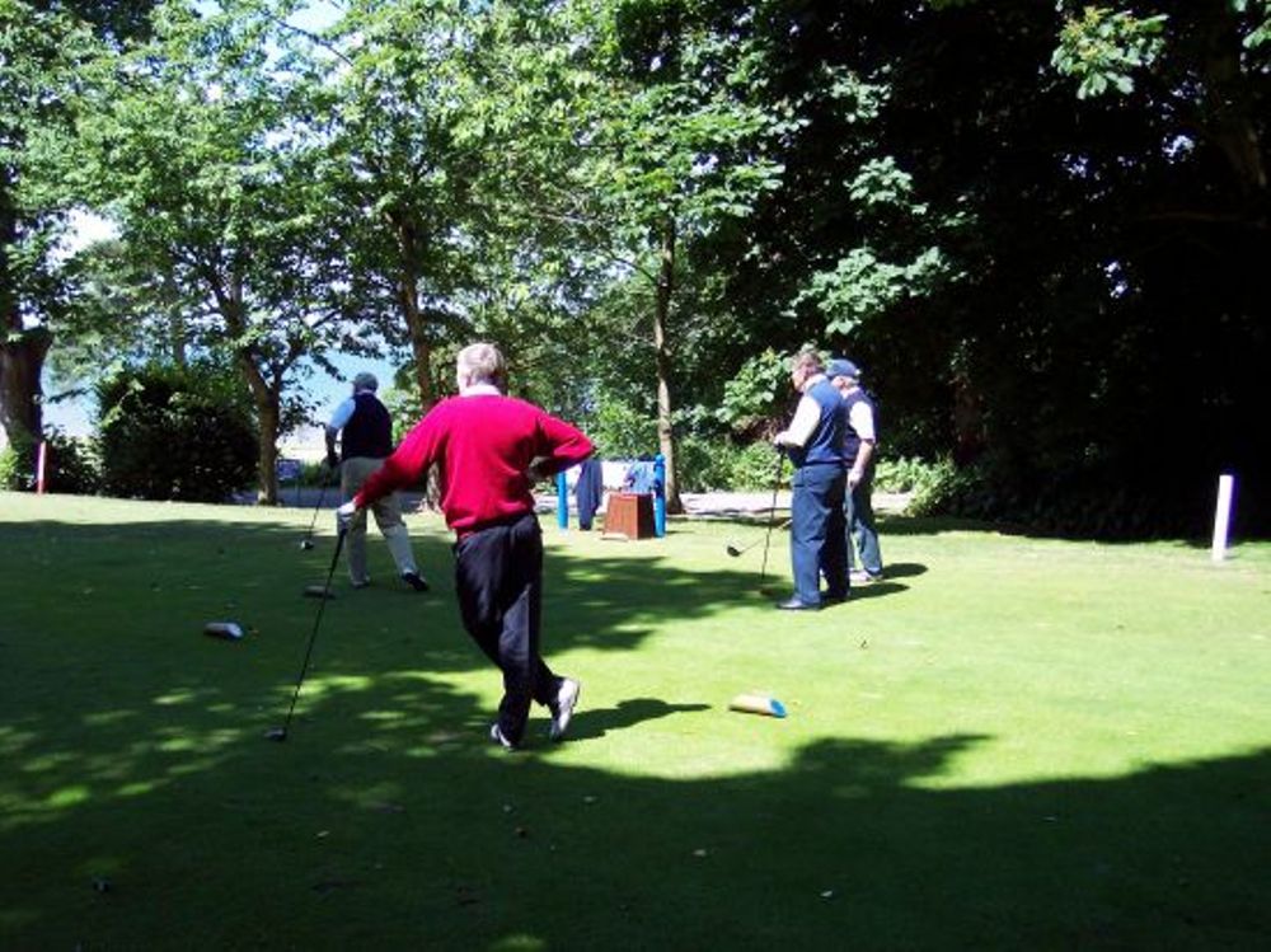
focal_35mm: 38
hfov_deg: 49.0
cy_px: 476
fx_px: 1395
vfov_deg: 37.7
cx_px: 636
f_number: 2.8
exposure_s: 1/700
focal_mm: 8
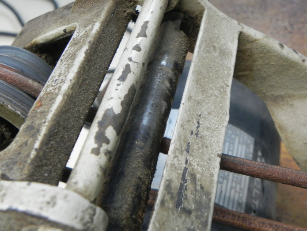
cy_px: 115
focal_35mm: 43
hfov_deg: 43.8
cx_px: 155
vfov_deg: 33.6
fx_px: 382
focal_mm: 7.3
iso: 400
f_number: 3.2
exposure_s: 1/15.8
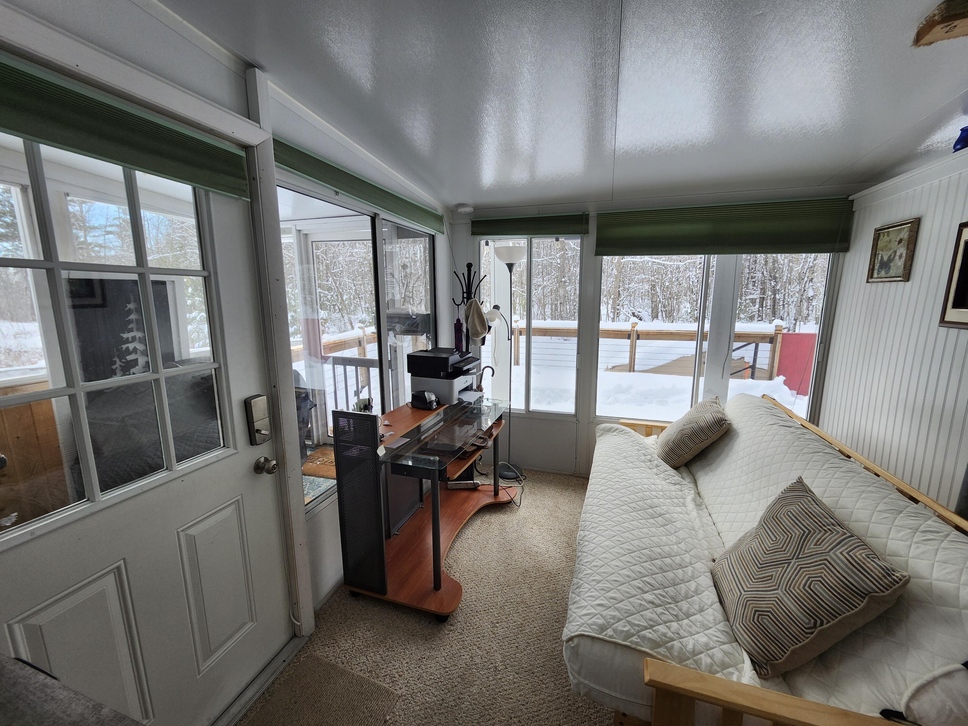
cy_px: 363
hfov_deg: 106.2
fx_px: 364
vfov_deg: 89.9
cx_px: 484
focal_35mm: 13
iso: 40
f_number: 2.2
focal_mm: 1.74
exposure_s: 1/325
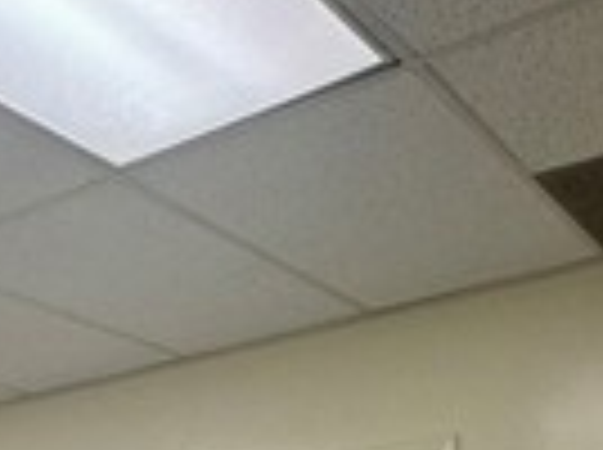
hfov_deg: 28.0
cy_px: 873
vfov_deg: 16.9
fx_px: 1165
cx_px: 72
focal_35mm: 67
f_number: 2.2
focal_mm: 2.22
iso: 160
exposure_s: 1/120
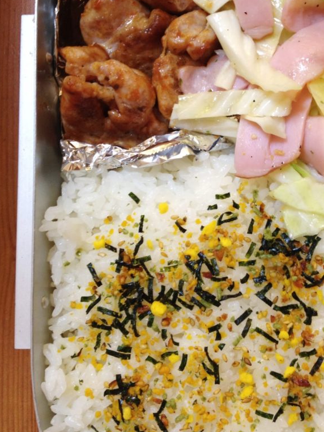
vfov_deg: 40.3
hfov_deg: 30.7
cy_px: 182
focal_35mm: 47
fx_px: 587
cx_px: 212
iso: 80
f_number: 2.4
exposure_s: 1/20
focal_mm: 4.28
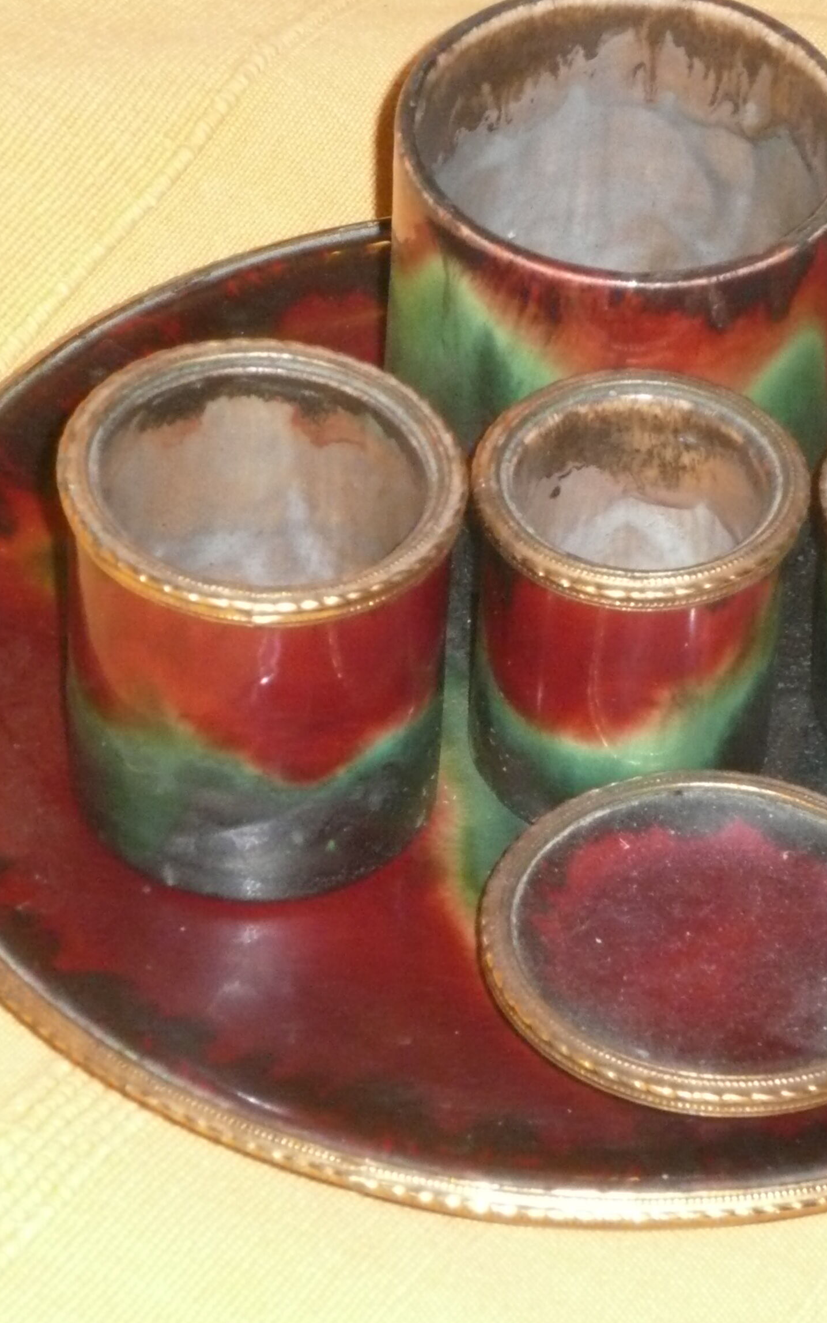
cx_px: 604
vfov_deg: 10.5
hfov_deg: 6.6
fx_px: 7212
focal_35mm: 200
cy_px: 662
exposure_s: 1/30
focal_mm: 23.1
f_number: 4.8
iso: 500
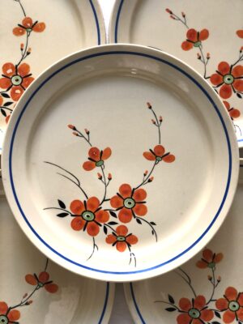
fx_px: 487
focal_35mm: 52
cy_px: 162
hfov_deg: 28.0
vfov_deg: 36.8
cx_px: 122
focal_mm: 6
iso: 125
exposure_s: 1/24
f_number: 2.4
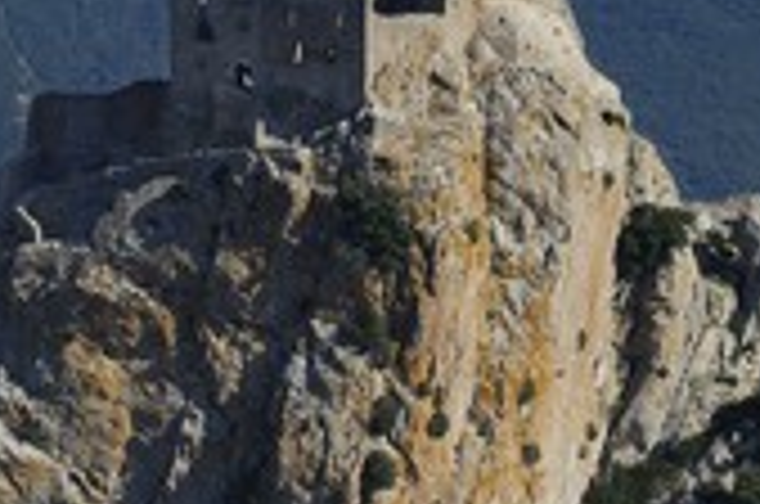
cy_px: 297
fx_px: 10493
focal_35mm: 498
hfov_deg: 4.1
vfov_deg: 2.7
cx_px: 481
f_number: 8
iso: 400
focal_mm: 200
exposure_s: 1/1250
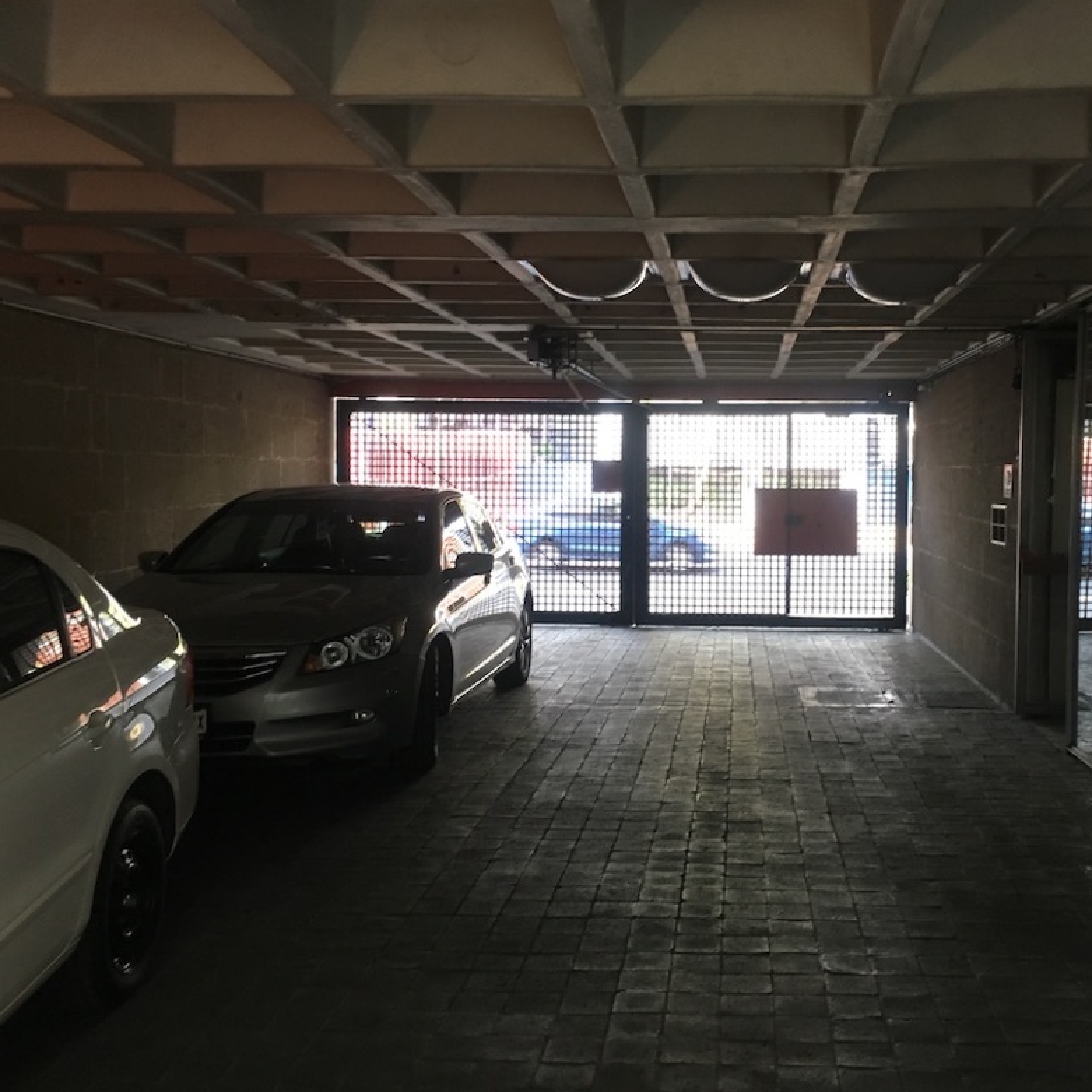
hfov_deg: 46.7
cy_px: 534
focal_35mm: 35
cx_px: 703
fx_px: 1249
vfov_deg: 47.2
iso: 100
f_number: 2.2
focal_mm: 4.15
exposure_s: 1/30
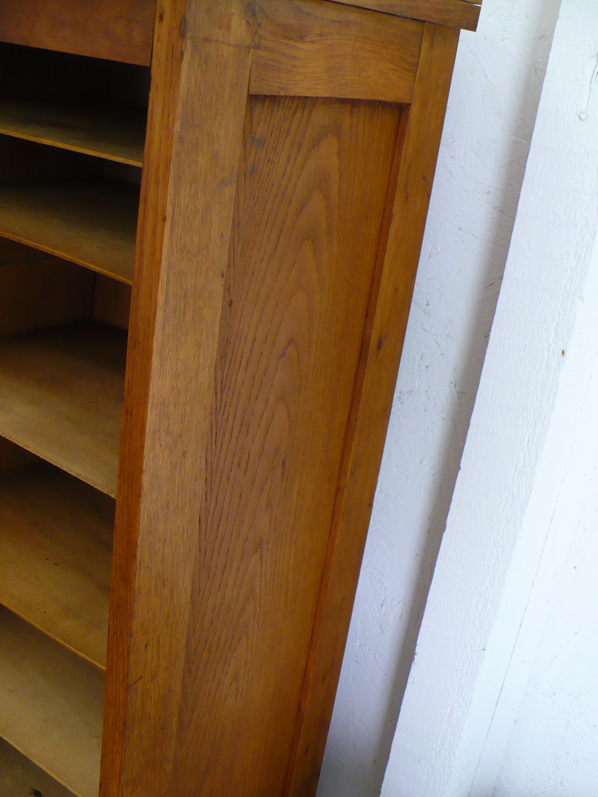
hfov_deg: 36.0
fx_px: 921
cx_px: 292
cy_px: 426
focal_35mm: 40
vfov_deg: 46.8
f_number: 2.8
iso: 200
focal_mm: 6.1
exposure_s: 1/25
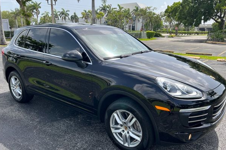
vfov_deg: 45.0
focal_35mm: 29
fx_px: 182
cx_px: 118
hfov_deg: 63.6
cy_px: 78
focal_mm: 5.7
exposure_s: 1/2299
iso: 50
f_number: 1.5
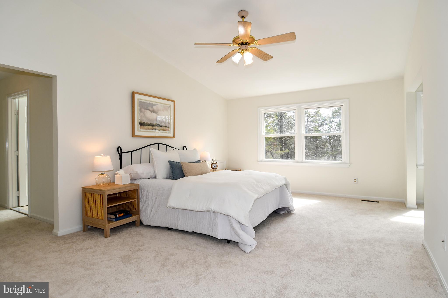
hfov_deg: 90.0
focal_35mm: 18
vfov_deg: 67.4
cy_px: 149
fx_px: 224
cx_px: 224
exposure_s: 1/125
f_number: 5.6
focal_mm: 12
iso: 140
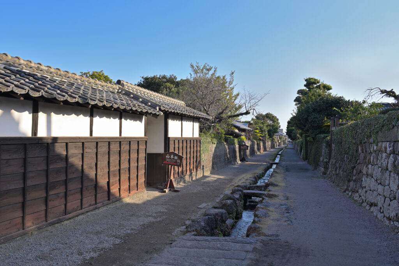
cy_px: 133
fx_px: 321
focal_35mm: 29
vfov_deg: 44.9
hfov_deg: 63.7
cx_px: 200
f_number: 7.1
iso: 100
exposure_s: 1/100
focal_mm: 29
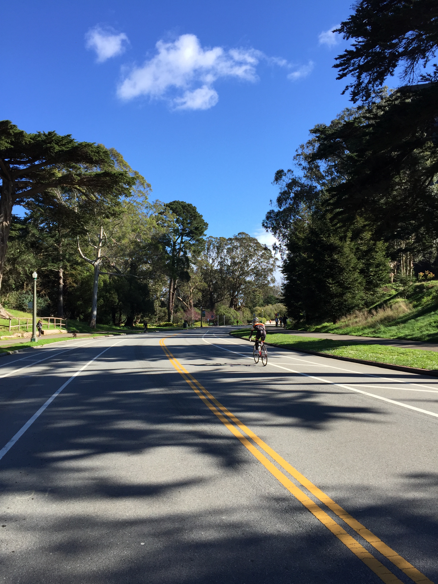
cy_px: 292
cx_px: 219
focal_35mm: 29
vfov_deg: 61.7
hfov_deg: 48.2
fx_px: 489
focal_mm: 4.15
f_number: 2.2
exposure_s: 1/920
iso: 32
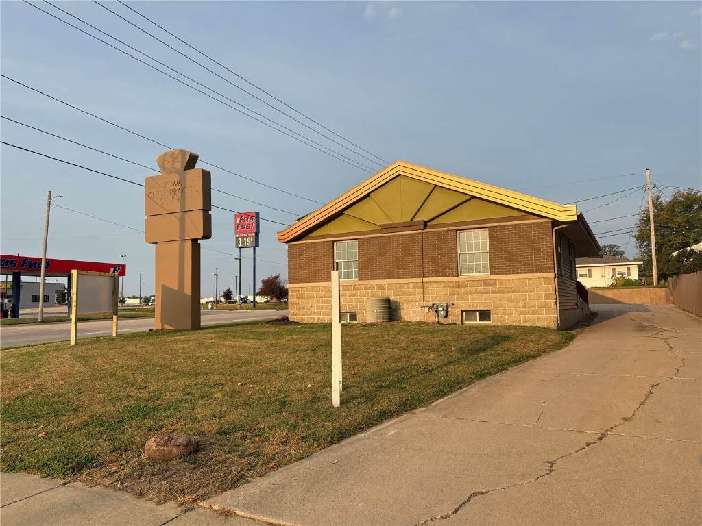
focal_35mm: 26
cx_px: 351
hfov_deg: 67.3
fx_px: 527
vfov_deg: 53.1
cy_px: 263
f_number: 1.6
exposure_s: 1/1420
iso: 64
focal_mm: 5.96
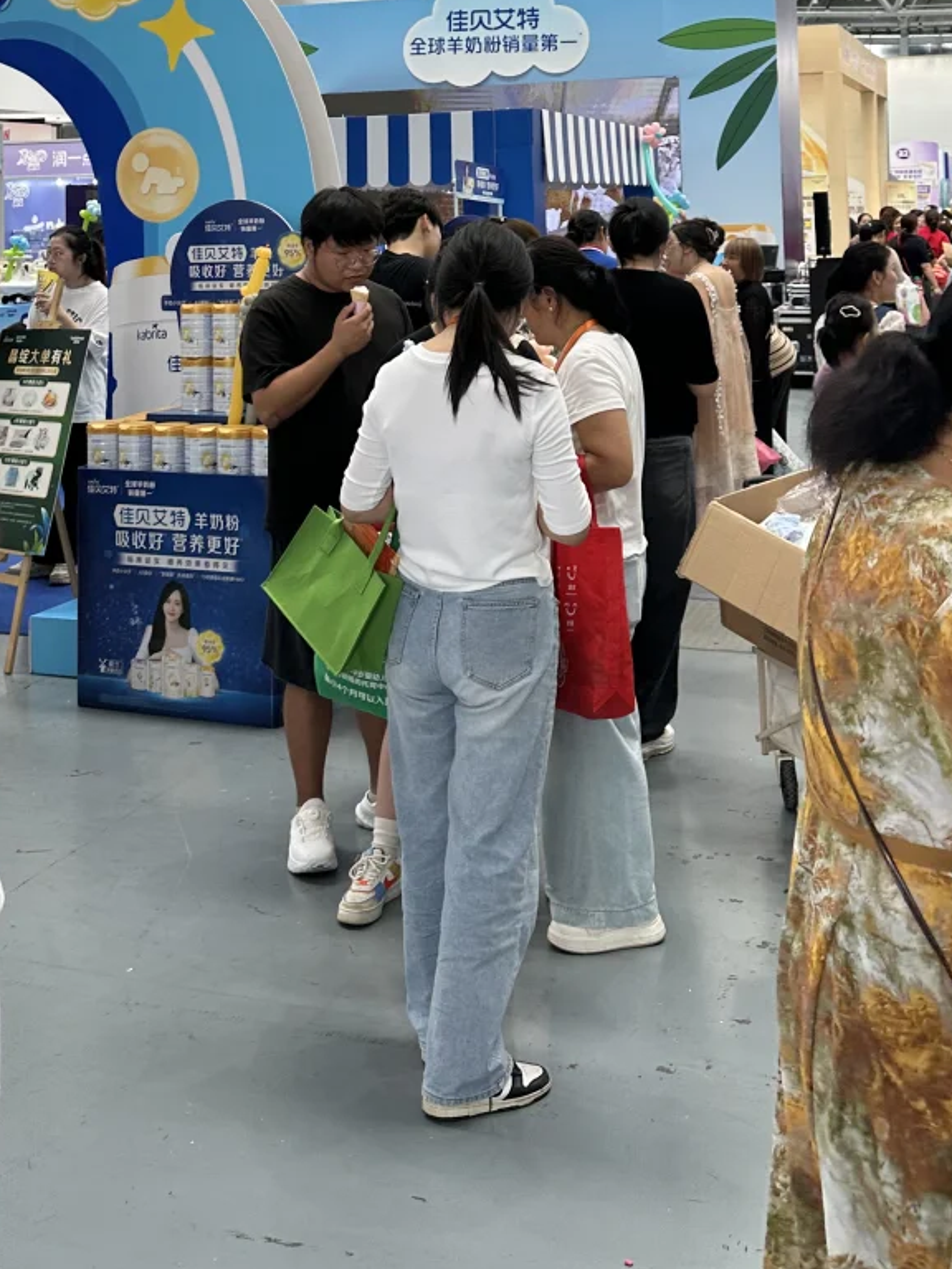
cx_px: 468
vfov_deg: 39.2
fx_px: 1650
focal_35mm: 45
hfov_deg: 32.2
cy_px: 134
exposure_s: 1/100
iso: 80
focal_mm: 6.86
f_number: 1.78
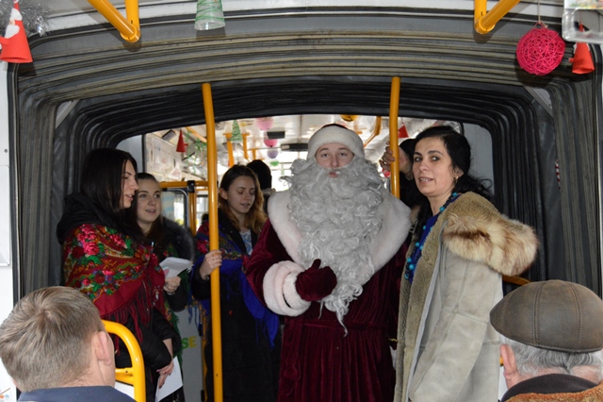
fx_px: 653
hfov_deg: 49.6
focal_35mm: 39
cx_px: 302
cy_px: 201
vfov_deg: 34.2
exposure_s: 1/60
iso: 2200
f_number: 4
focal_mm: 26
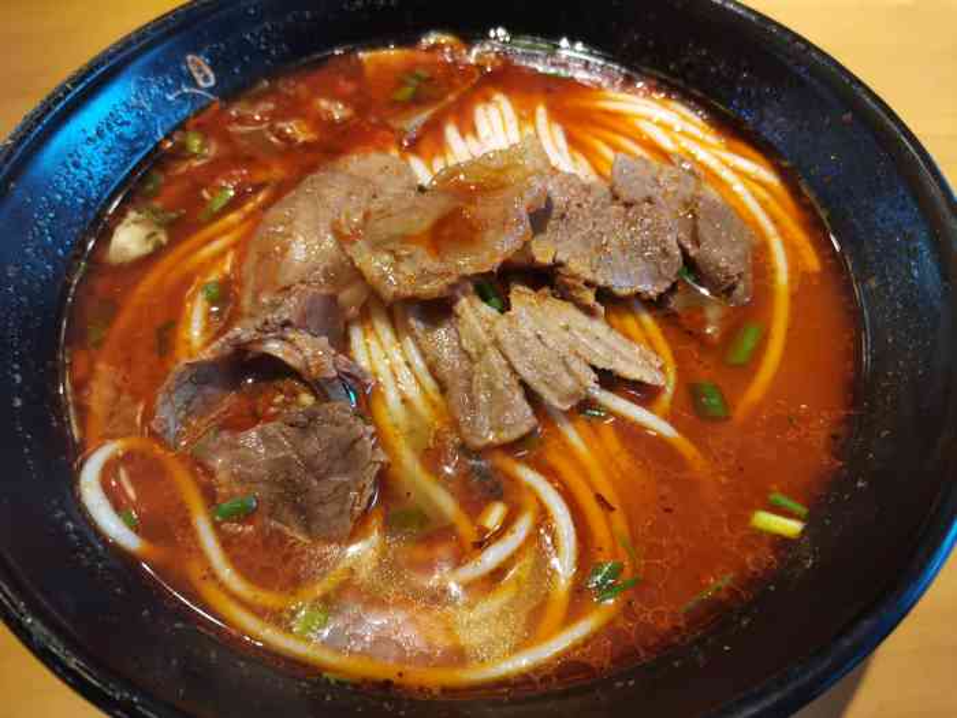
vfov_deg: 53.1
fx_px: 719
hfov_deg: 67.3
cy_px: 359
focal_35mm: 26
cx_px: 478
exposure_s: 1/33.3
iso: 400
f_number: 1.8
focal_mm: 4.75
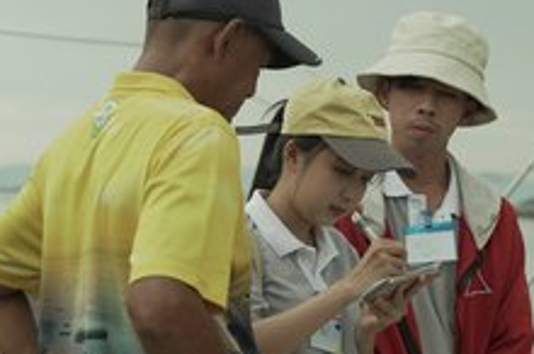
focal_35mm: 132
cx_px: 391
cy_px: 201
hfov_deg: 15.5
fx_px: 1955
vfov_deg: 10.4
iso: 200
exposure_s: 1/100
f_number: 5
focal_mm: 70
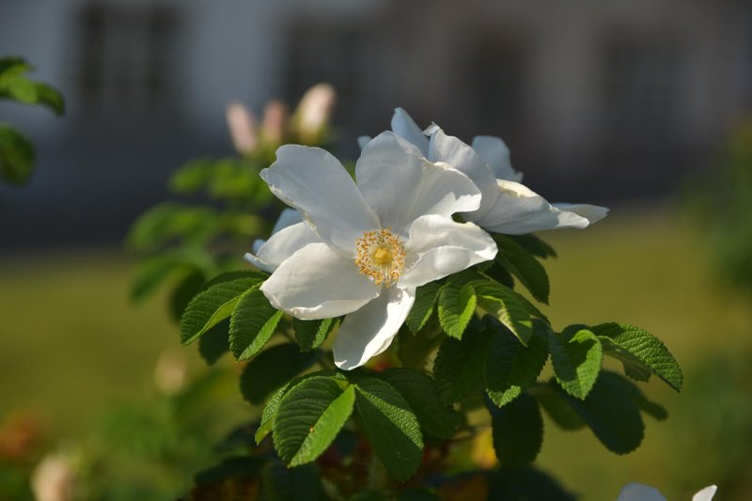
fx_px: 2193
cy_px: 250
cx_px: 376
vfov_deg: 13.0
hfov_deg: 19.5
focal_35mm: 105
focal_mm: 70
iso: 100
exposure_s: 1/500
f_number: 4
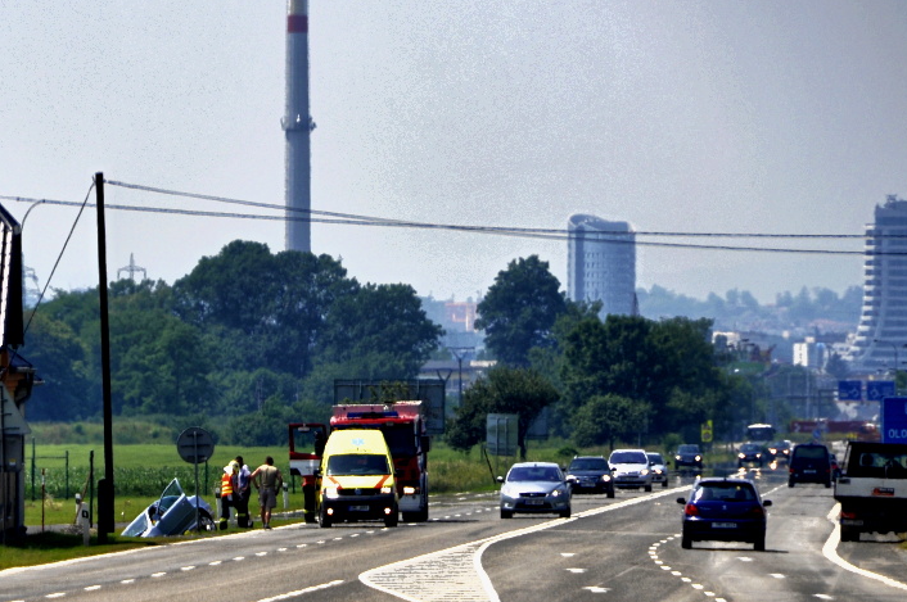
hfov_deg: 4.0
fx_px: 12834
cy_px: 322
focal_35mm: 510
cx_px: 338
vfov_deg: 2.7
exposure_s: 1/800
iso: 200
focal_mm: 200
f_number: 7.1
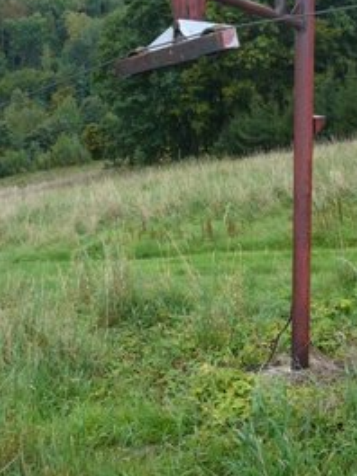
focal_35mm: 53
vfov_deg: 35.5
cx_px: 269
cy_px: 130
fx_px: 729
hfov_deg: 27.1
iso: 100
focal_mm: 5.8
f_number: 2.8
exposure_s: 1/320
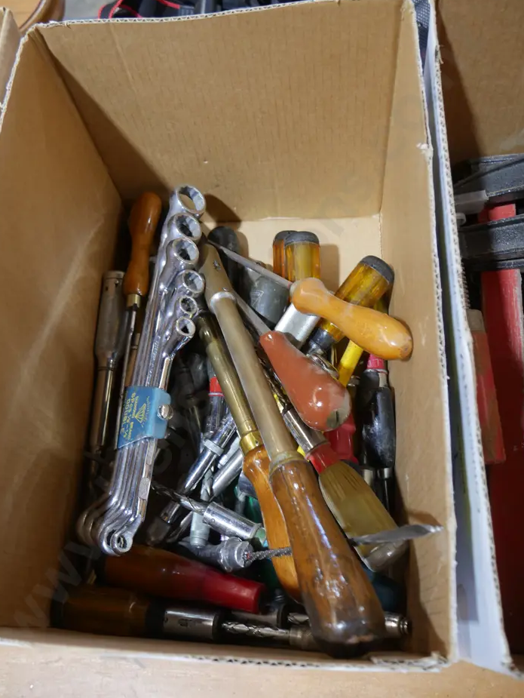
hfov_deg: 45.5
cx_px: 243
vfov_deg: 58.3
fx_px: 625
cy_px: 336
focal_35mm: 31
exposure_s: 1/60
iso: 400
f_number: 3.5
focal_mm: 14
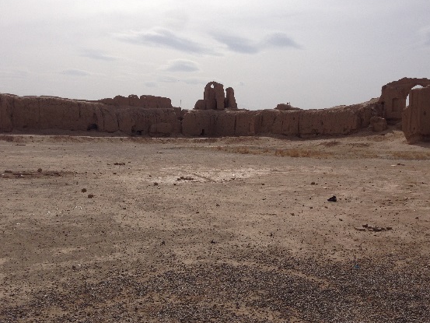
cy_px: 160
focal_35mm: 39
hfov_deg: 47.7
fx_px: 485
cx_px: 241
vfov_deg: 36.8
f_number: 2.4
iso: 50
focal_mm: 4.12
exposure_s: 1/4525
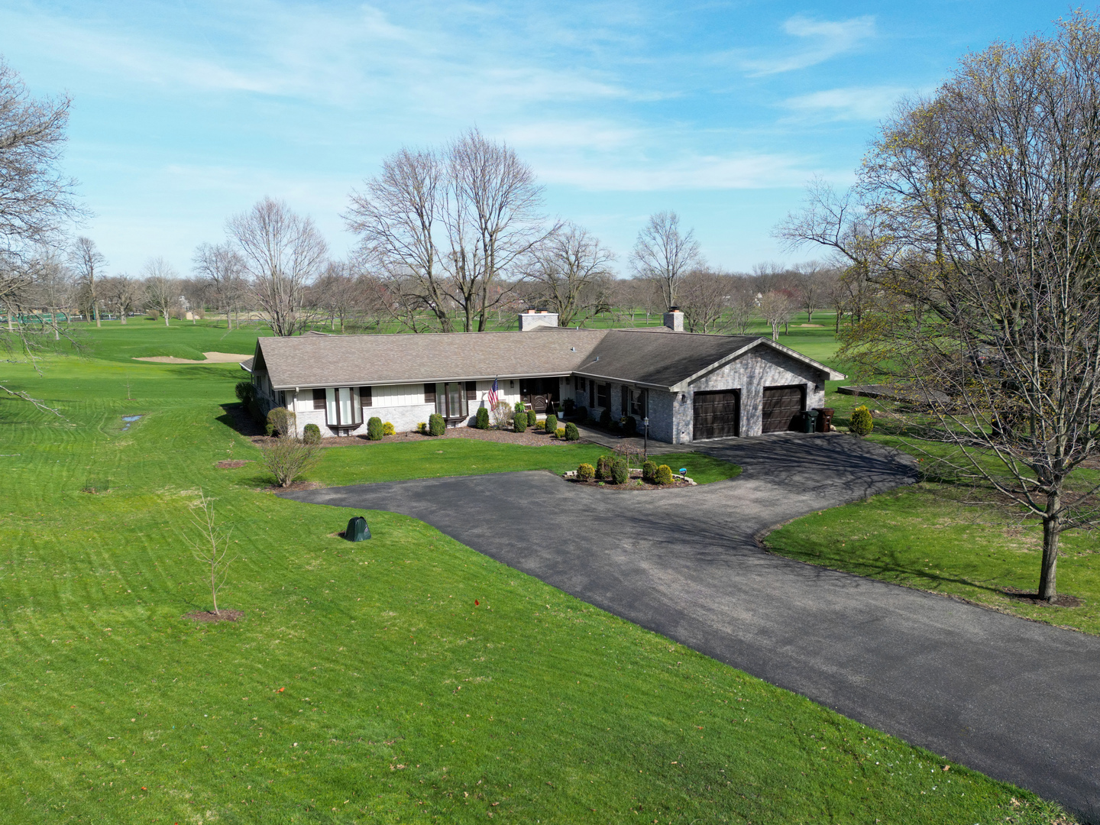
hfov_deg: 71.6
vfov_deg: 56.8
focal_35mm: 24
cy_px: 412
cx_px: 550
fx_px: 763
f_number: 1.7
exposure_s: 1/2000
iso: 110
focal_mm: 6.72
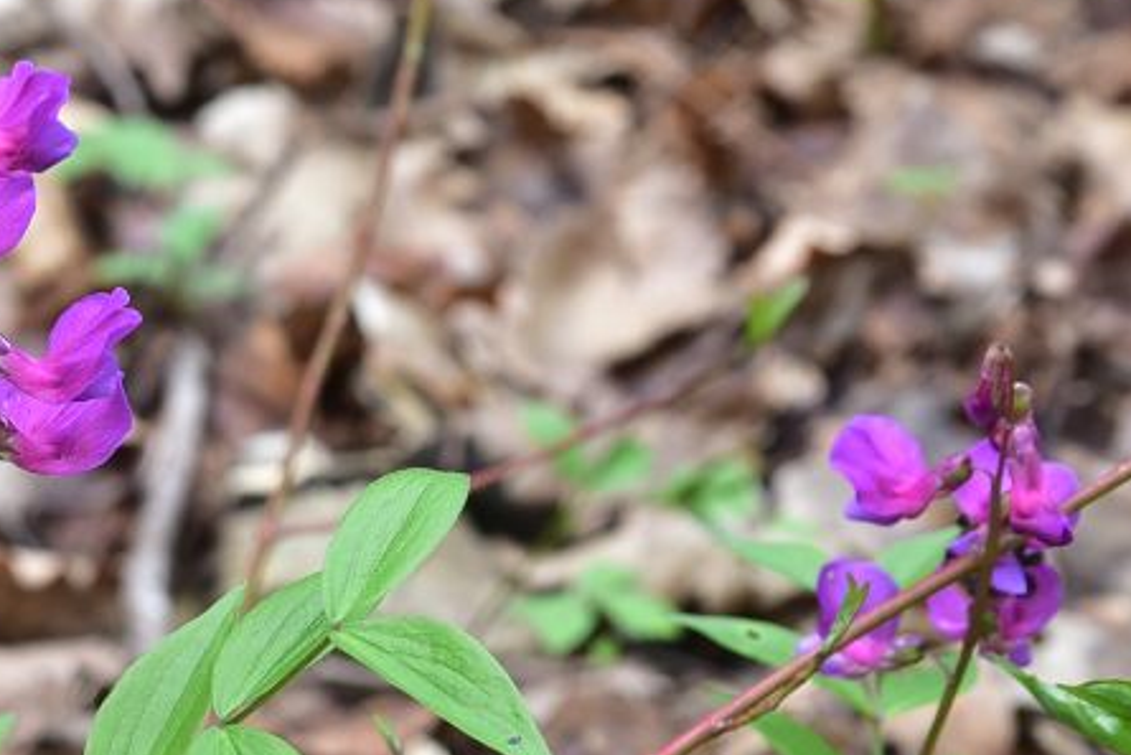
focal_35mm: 146
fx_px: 4588
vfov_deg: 9.4
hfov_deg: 13.8
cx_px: -56
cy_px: 535
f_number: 8
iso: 500
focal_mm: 50
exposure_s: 1/125
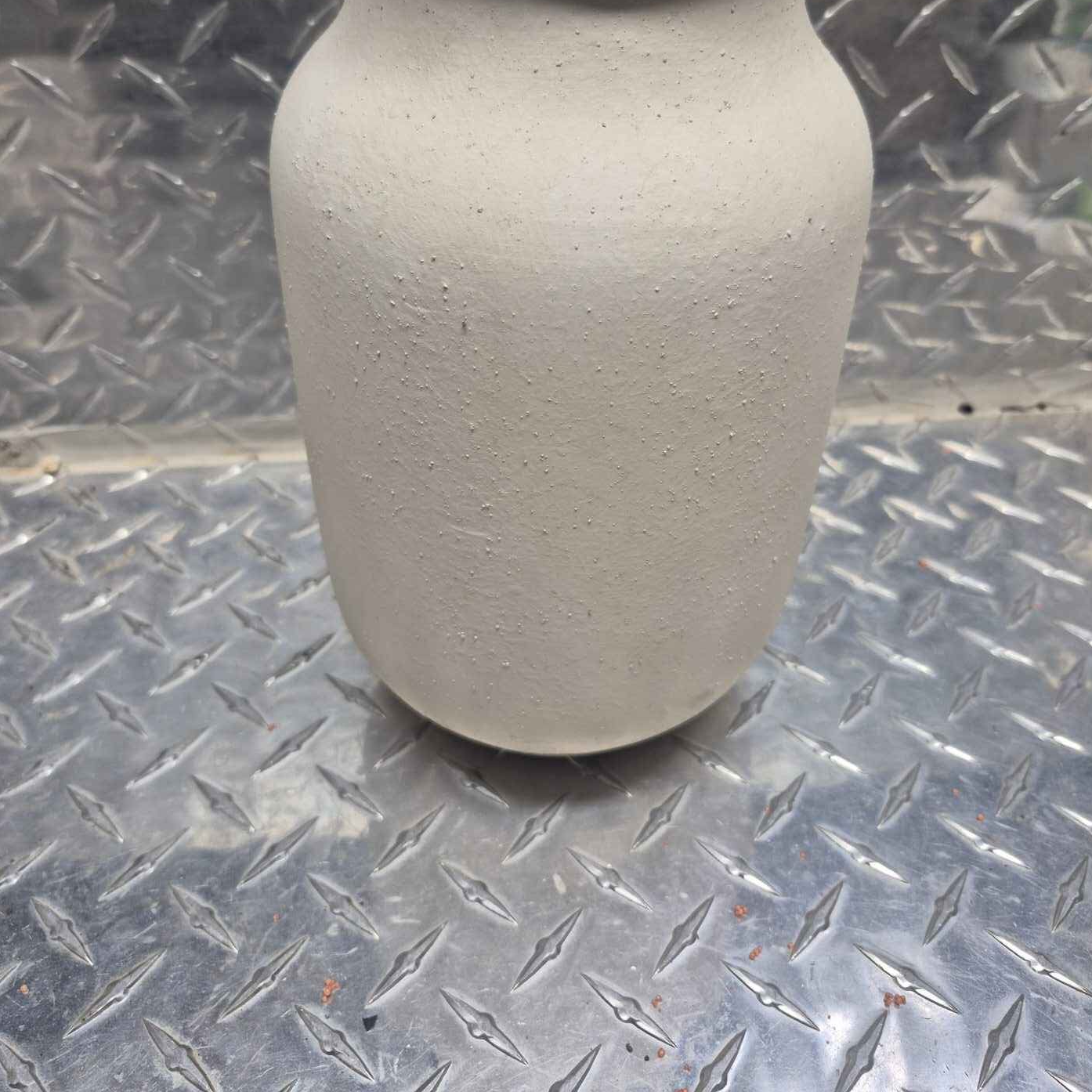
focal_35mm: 28
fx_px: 999
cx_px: 562
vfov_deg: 56.6
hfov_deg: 57.3
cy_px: 403
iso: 80
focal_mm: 5.4
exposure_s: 1/120
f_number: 1.8
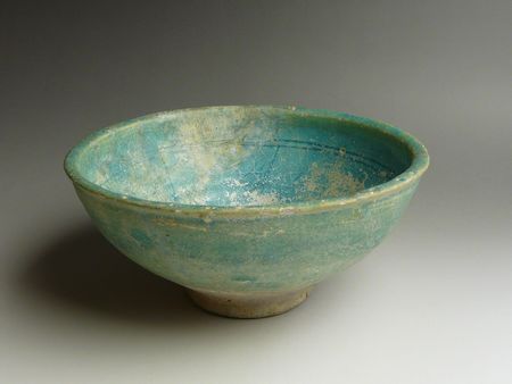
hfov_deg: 39.6
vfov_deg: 30.3
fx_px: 710
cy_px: 192
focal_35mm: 48
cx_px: 256
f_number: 2.8
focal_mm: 4.9
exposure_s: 1/40
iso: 100
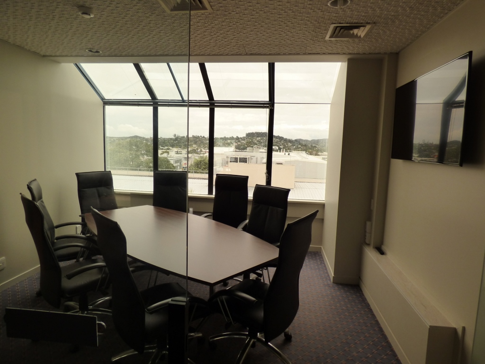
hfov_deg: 81.7
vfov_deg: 66.0
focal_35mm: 20
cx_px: 242
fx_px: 280
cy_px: 182
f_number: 2.8
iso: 200
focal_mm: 3.58
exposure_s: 1/500
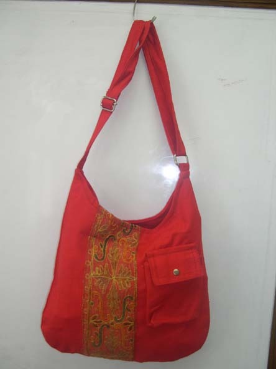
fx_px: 404
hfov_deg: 37.7
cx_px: 138
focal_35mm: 38
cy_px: 184
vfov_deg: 49.0
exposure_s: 1/30
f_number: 2.8
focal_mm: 8
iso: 100
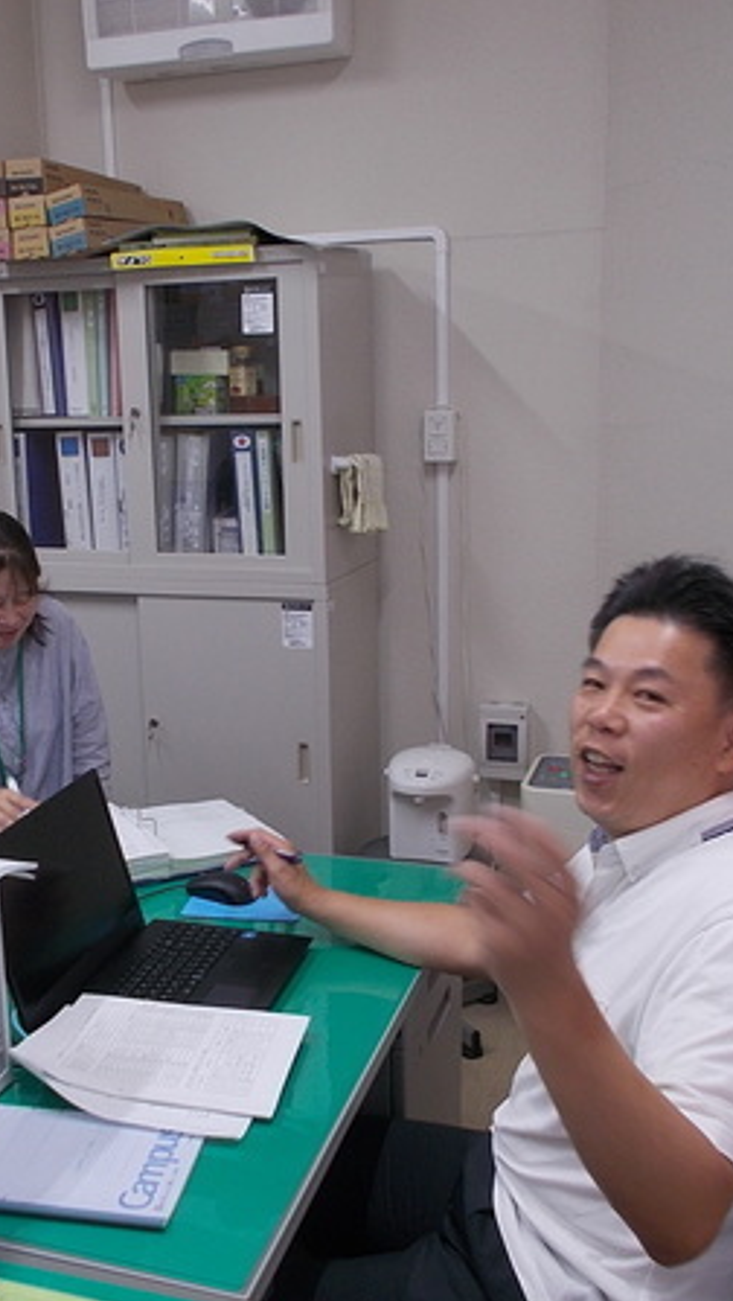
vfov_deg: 52.8
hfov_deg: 31.1
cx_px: 273
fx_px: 1311
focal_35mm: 38
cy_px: 652
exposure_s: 1/25
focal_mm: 4.6
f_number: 3.2
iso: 100
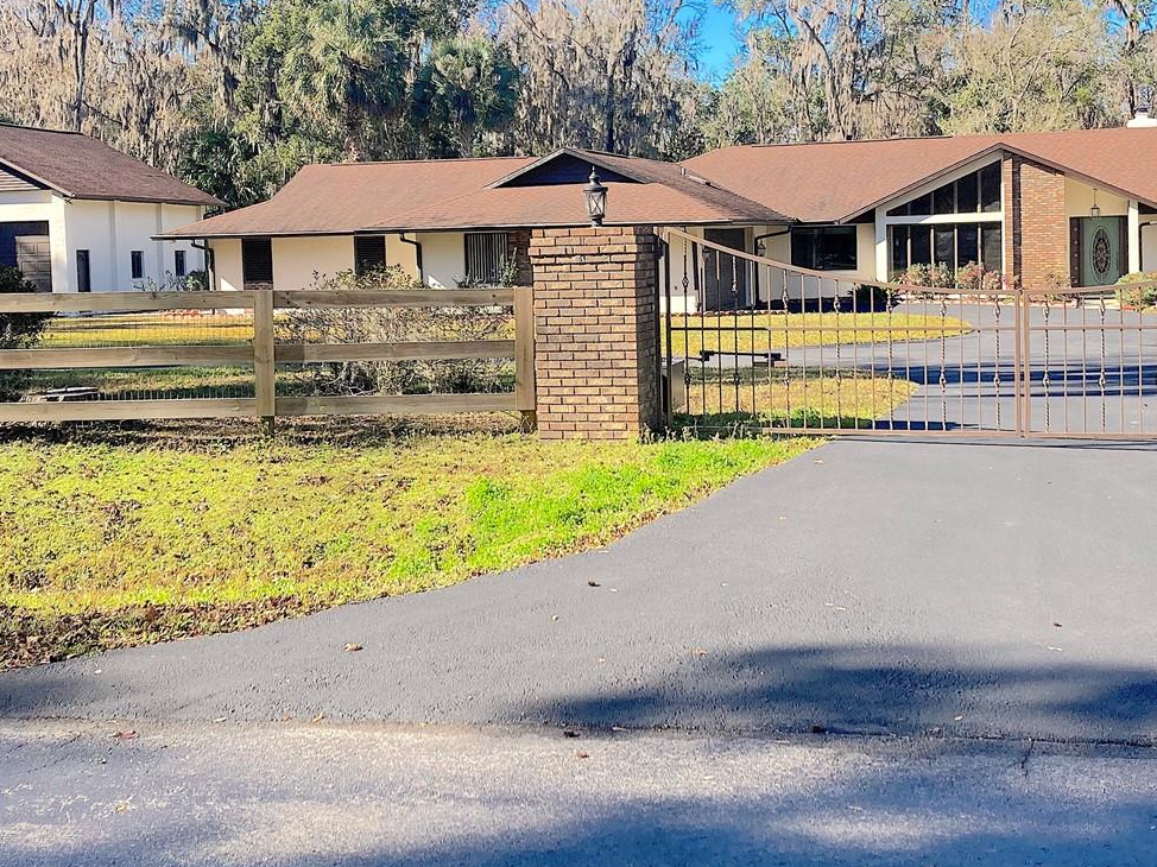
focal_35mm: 46
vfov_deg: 31.4
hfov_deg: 41.1
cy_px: 329
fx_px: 1537
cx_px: 663
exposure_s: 1/899
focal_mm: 3.99
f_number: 1.8
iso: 20
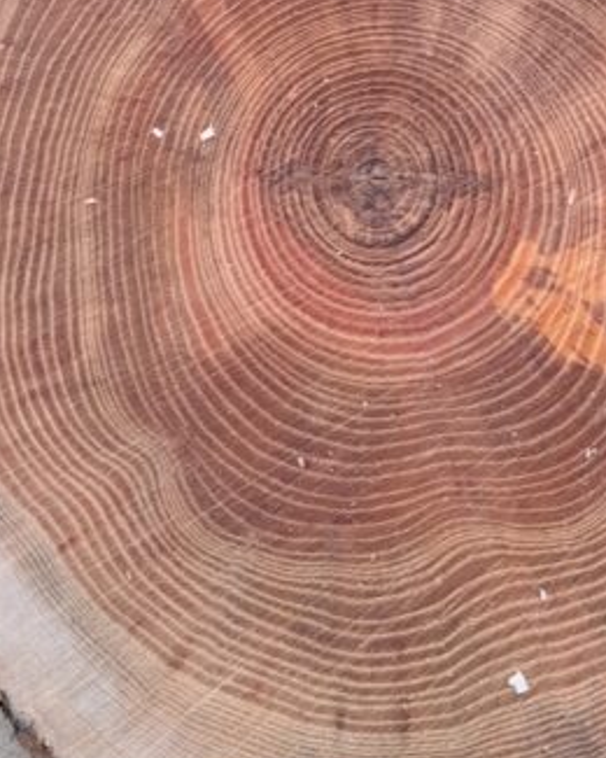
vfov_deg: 23.9
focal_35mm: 77
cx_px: 427
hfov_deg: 19.8
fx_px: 1726
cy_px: 37
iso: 40
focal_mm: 4.6
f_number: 2
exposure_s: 1/50
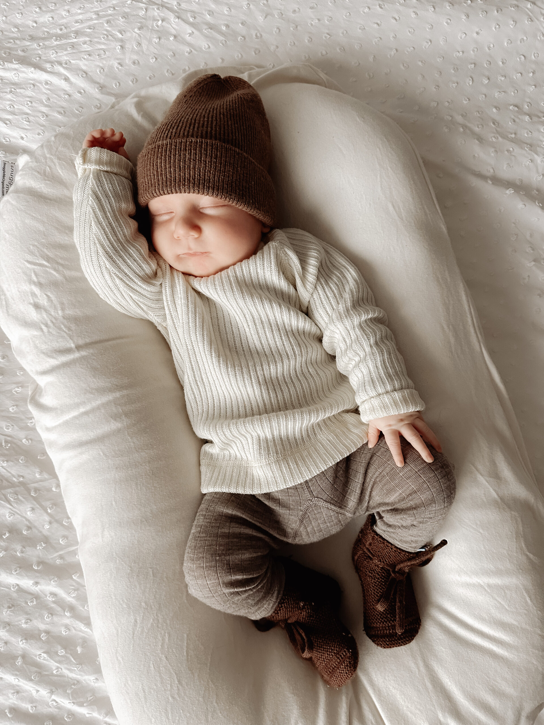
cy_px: 362
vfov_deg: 71.6
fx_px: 503
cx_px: 272
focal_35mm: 24
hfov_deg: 56.8
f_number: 1.8
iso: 500
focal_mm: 6.86
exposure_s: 1/60
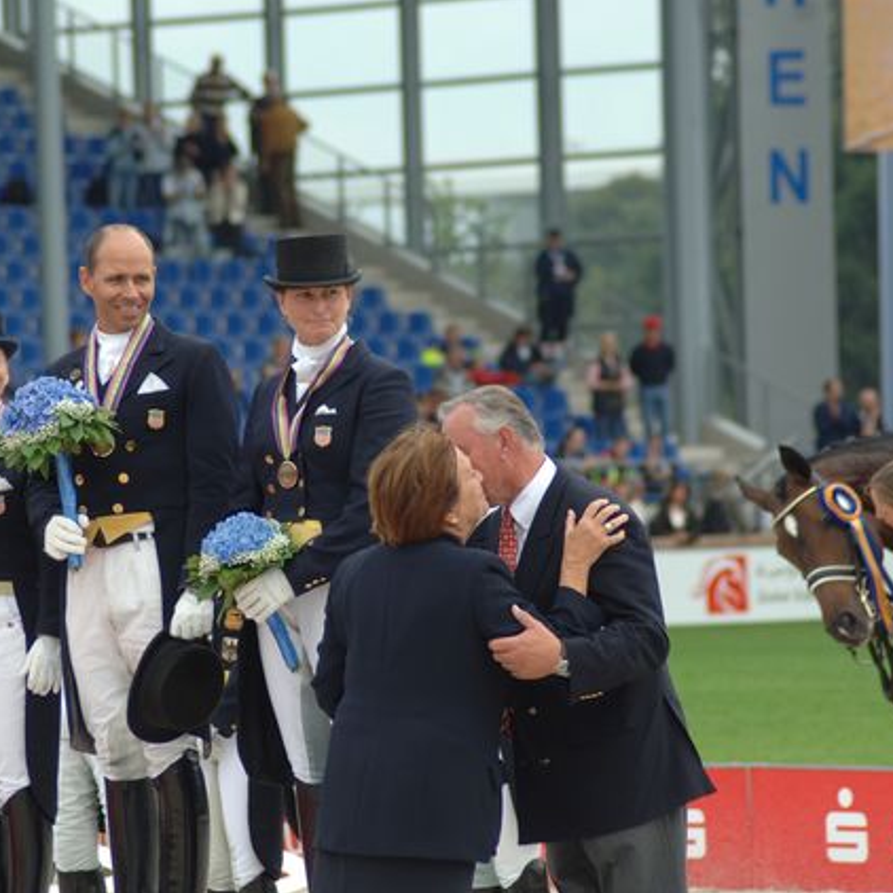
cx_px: 398
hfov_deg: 5.3
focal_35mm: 328
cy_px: 445
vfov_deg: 5.3
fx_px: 9573
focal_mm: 170
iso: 200
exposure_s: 1/250
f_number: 5.6
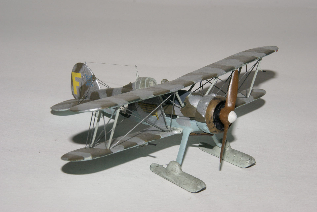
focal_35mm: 112
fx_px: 991
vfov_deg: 12.2
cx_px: 158
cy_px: 106
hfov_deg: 18.2
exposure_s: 1/125
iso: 400
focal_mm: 75
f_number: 22
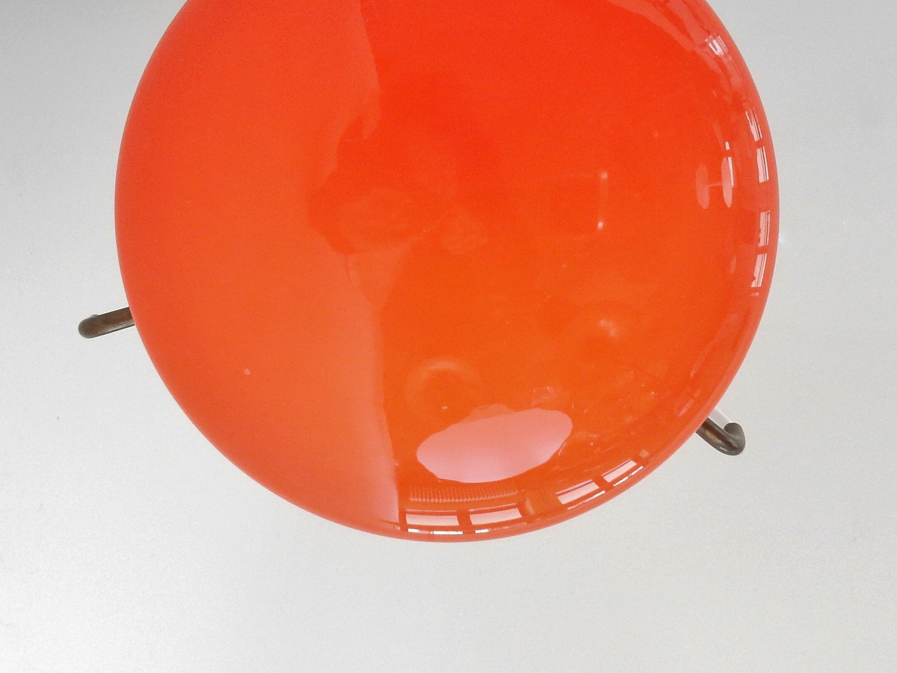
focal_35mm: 44
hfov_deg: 42.9
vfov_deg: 32.5
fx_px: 1140
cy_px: 206
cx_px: 443
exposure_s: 1/30
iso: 280
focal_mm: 4.5
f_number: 3.7
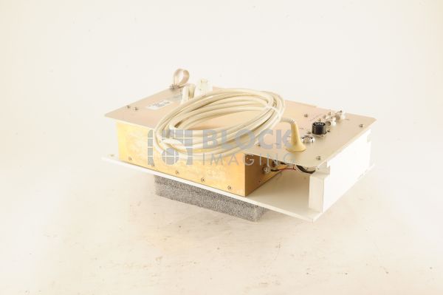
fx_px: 615
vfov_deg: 26.9
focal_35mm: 50
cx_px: 222
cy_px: 148
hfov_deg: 39.6
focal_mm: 50
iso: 1600
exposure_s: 1/200
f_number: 14
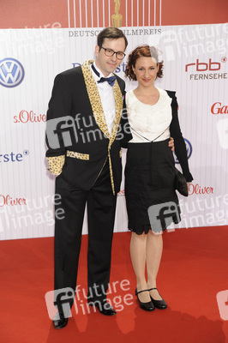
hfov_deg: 19.4
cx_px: 114
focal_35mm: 70
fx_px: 666
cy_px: 172
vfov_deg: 28.9
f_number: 5.6
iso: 320
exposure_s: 1/160
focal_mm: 70
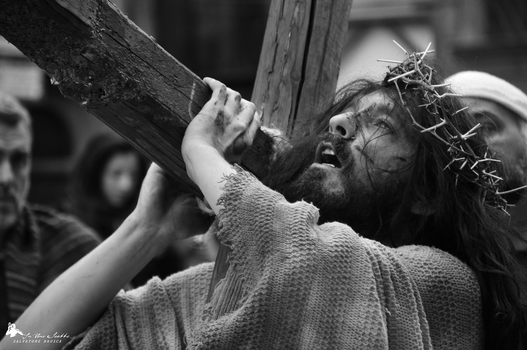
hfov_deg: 9.8
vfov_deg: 6.5
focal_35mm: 210
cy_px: 175
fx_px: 3072
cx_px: 264
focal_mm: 140
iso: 1600
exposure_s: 1/200
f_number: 5.6
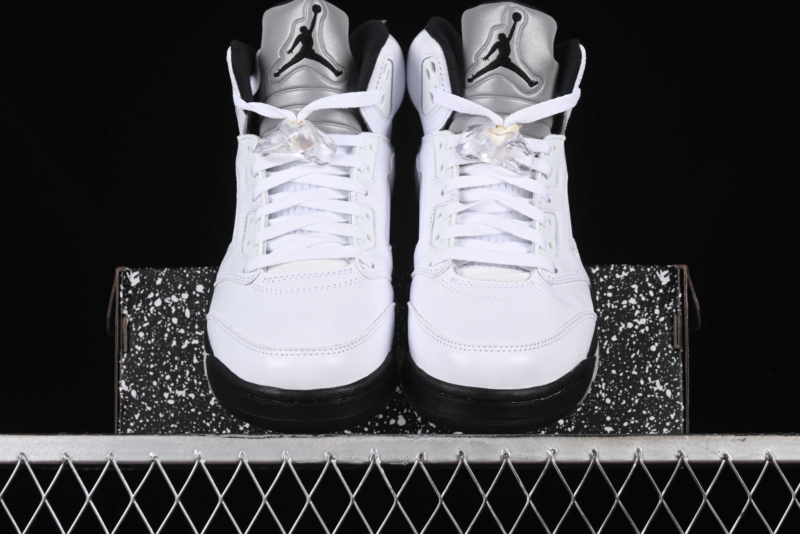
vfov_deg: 18.2
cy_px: 267
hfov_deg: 27.0
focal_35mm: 75
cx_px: 400
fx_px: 1667
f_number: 8
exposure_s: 1/100
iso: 160
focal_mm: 50
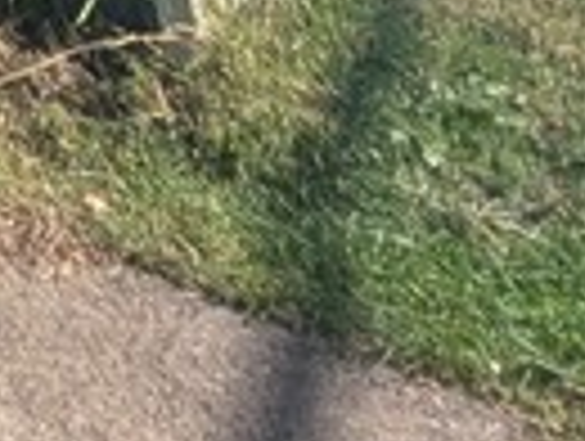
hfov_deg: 13.1
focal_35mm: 94
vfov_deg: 9.4
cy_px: -1107
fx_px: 1592
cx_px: -952
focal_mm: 2.02
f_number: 1.7
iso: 57
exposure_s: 1/3077
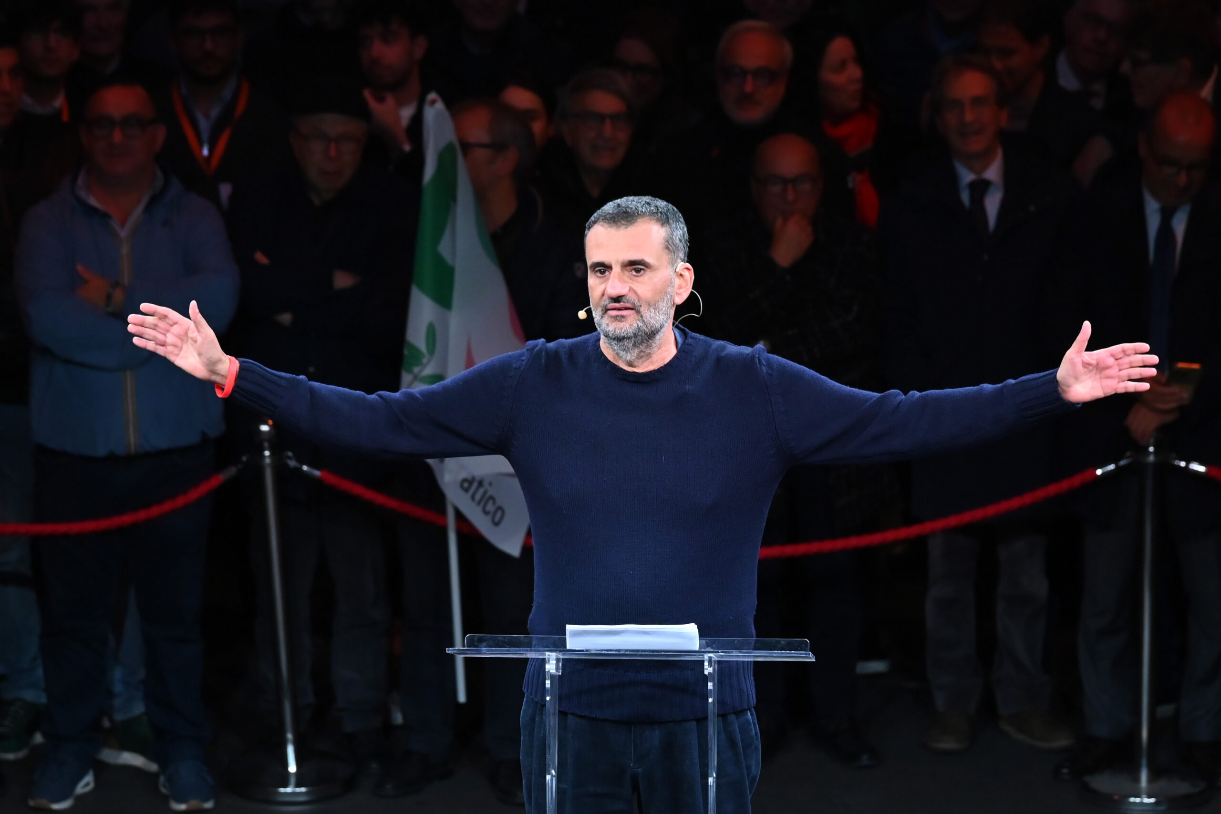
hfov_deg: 9.1
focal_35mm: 225
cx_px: 610
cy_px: 407
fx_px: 7631
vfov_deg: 6.1
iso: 3200
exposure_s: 1/250
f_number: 5.6
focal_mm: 150
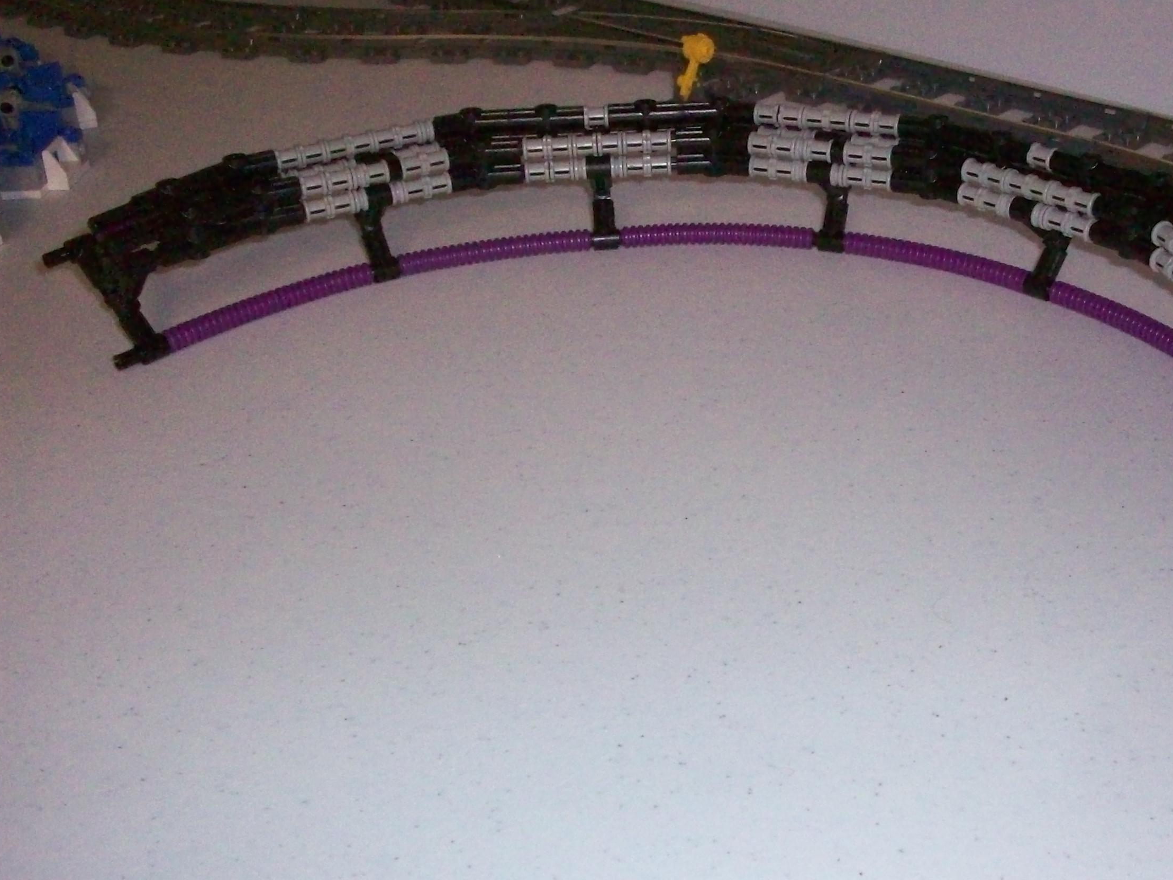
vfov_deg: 28.5
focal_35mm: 51
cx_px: 794
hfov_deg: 37.0
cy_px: 513
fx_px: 1728
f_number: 2.8
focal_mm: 6.2
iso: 400
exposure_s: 1/128
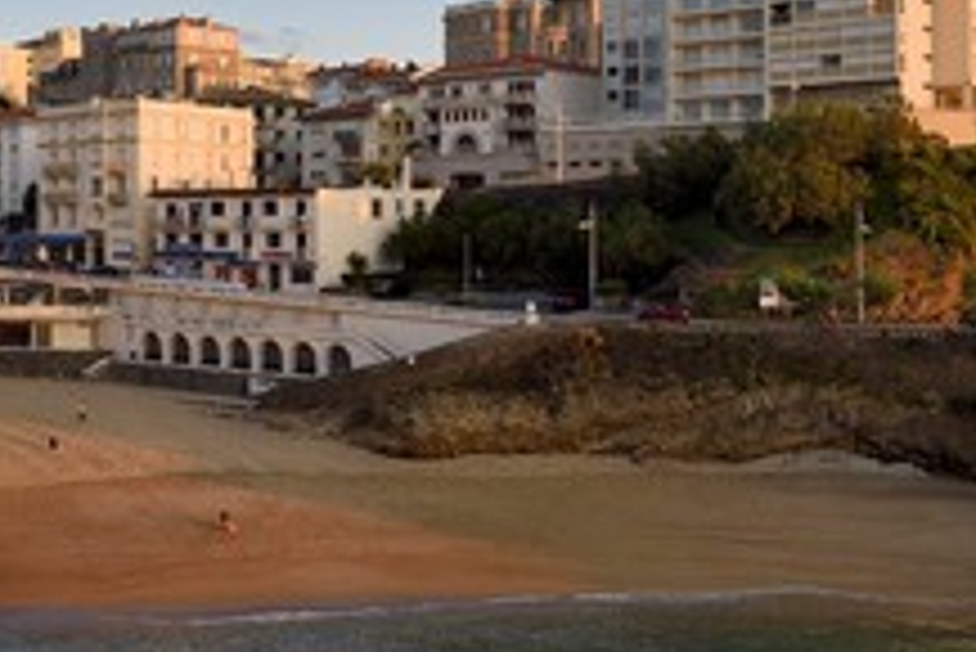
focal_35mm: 58
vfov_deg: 23.3
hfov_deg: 34.0
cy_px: 216
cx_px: 288
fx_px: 1573
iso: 200
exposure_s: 1/160
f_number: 6.3
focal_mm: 30
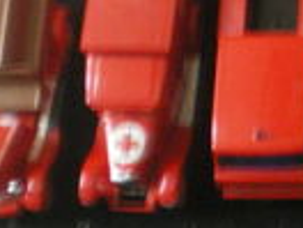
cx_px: 475
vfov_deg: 10.7
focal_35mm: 138
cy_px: 81
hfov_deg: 13.4
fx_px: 1208
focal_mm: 6.3
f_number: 3.1
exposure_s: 1/4
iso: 400
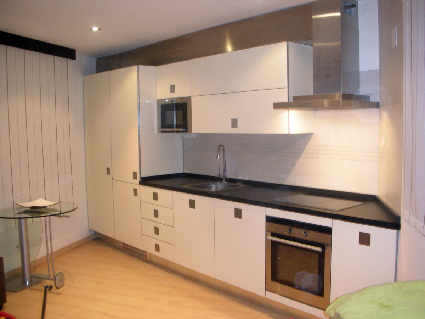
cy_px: 160
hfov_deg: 52.6
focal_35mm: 35
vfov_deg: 40.7
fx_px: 430
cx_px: 212
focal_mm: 5.8
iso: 200
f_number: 3
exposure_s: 1/14.1
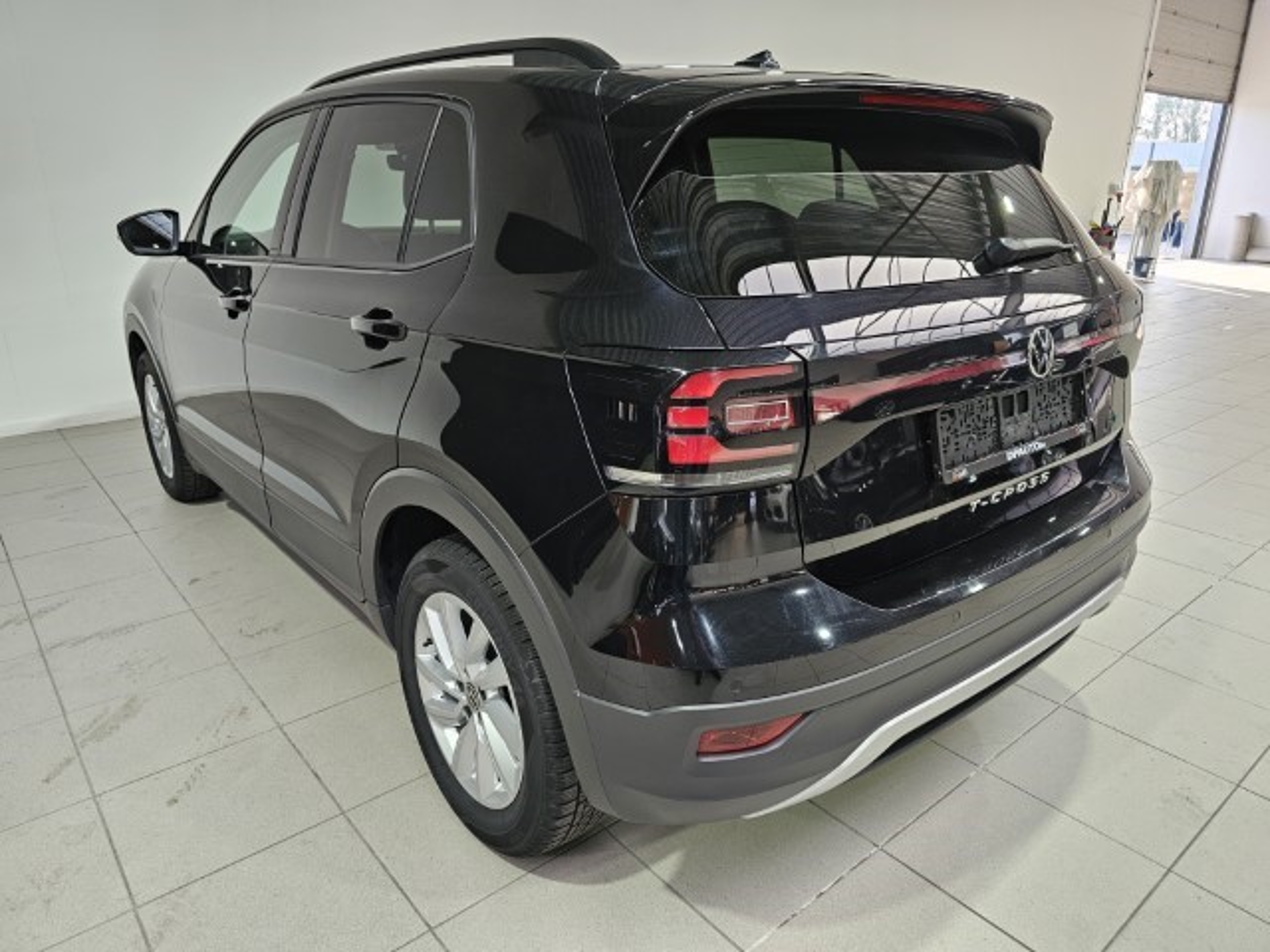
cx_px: 635
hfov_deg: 73.9
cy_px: 476
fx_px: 844
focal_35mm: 23
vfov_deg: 58.9
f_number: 1.7
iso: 100
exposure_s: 1/100
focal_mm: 6.3
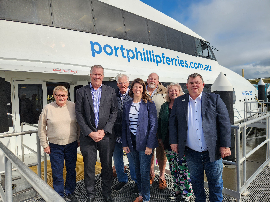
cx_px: 135
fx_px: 179
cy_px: 101
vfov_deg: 58.9
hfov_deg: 73.9
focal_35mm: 23
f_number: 1.8
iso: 20
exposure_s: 1/1686
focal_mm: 5.4
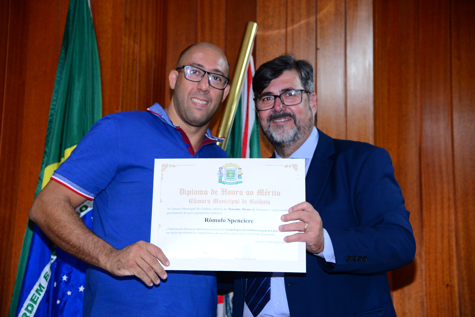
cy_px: 158
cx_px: 238
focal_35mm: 70
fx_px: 924
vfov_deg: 19.5
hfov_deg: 28.8
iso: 2500
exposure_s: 1/125
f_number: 4.5
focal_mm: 70
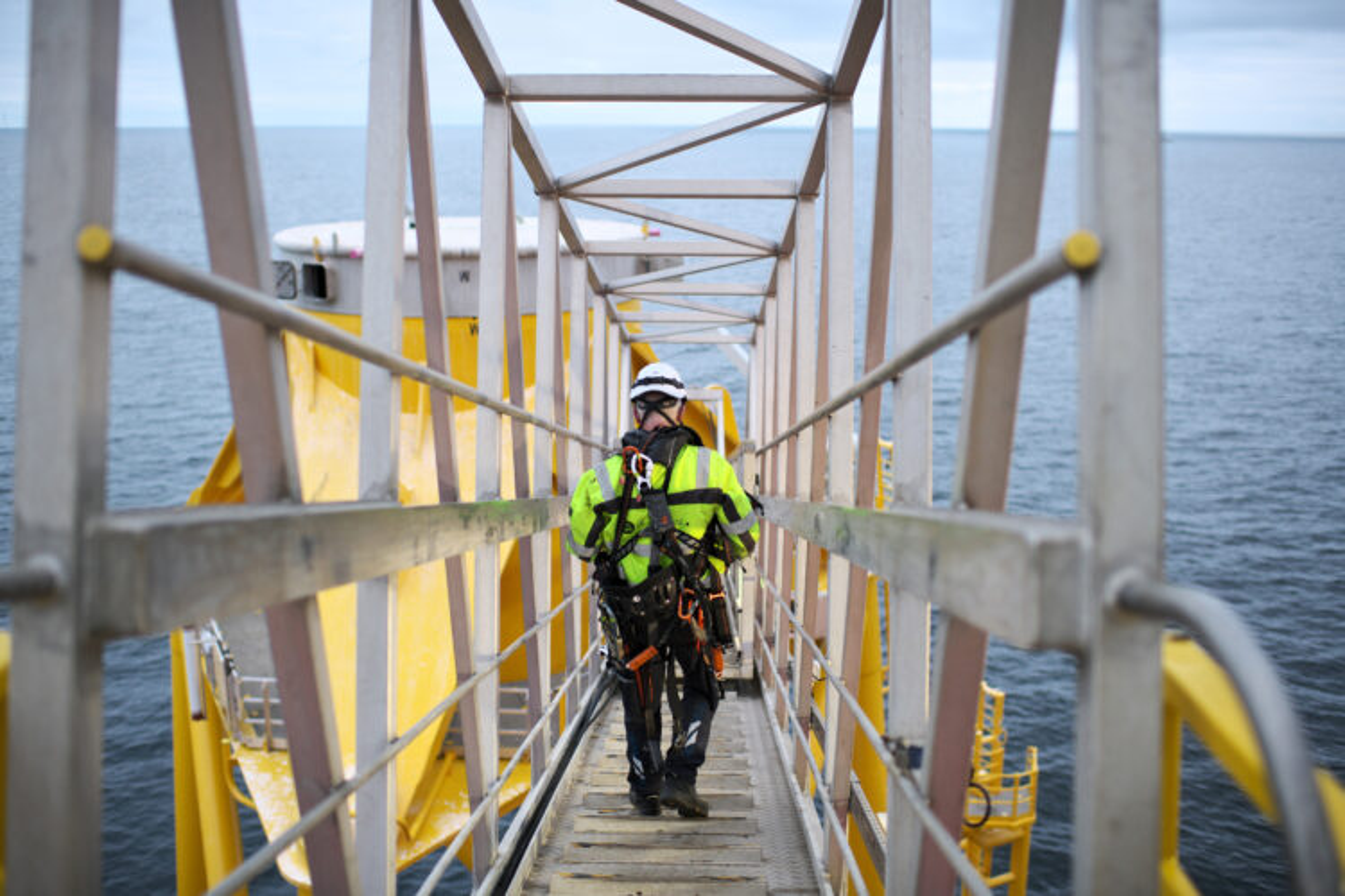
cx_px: 672
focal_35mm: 35
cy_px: 448
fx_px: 1308
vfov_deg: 37.9
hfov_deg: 54.4
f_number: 2
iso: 800
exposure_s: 1/500
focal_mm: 35
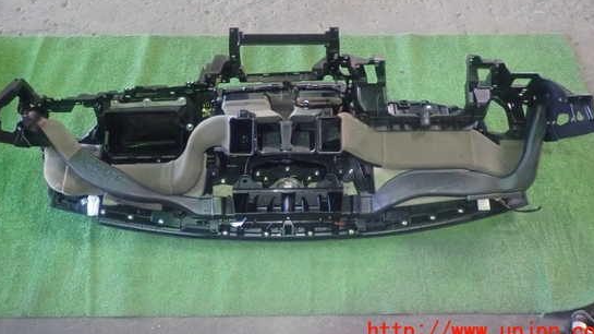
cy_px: 100
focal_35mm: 30
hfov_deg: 64.3
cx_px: 287
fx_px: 472
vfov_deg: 38.3
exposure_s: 1/30
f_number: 2
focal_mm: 4.5
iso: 640
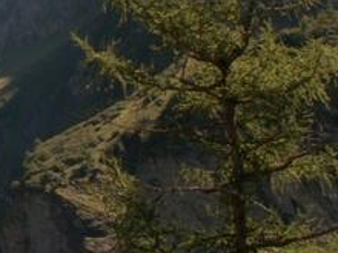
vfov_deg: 14.4
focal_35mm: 102
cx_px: -117
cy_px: 46
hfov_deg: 17.9
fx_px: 996
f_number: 5.6
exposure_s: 1/160
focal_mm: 5.86
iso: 50
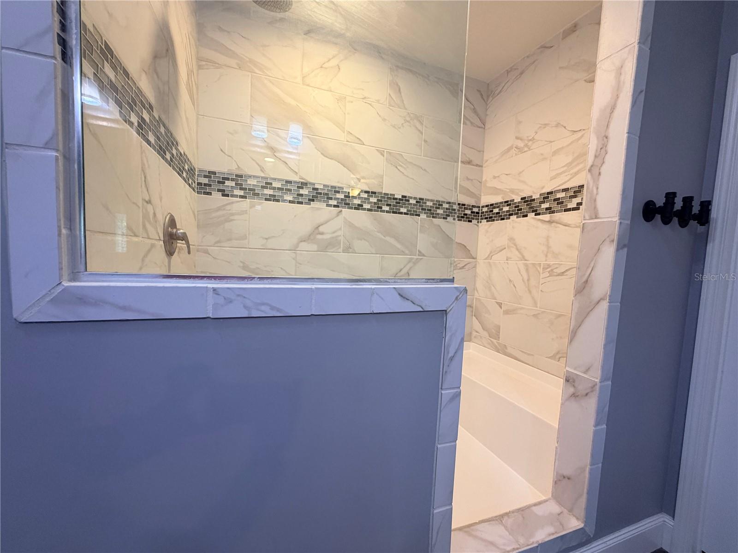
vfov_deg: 85.7
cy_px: 276
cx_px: 369
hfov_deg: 102.1
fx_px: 298
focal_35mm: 14
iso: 200
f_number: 2.2
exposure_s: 1/60
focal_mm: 2.22
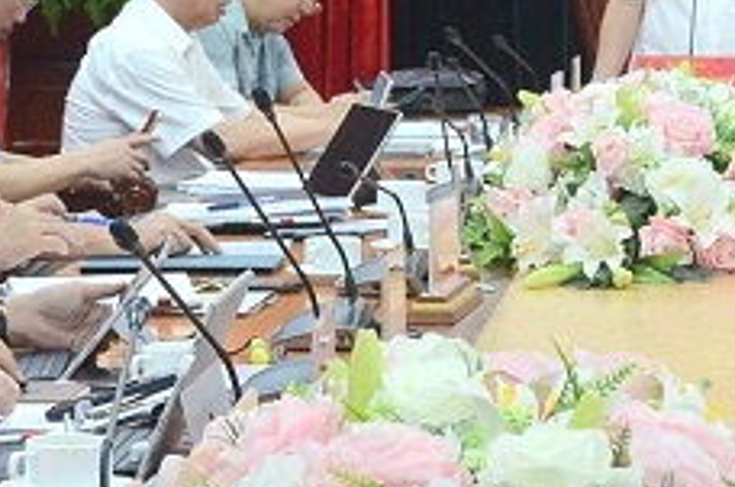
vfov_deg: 6.3
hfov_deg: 9.5
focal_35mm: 216
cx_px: 580
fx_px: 4401
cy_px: -77
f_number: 5.6
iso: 1000
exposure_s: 1/125
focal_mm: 32
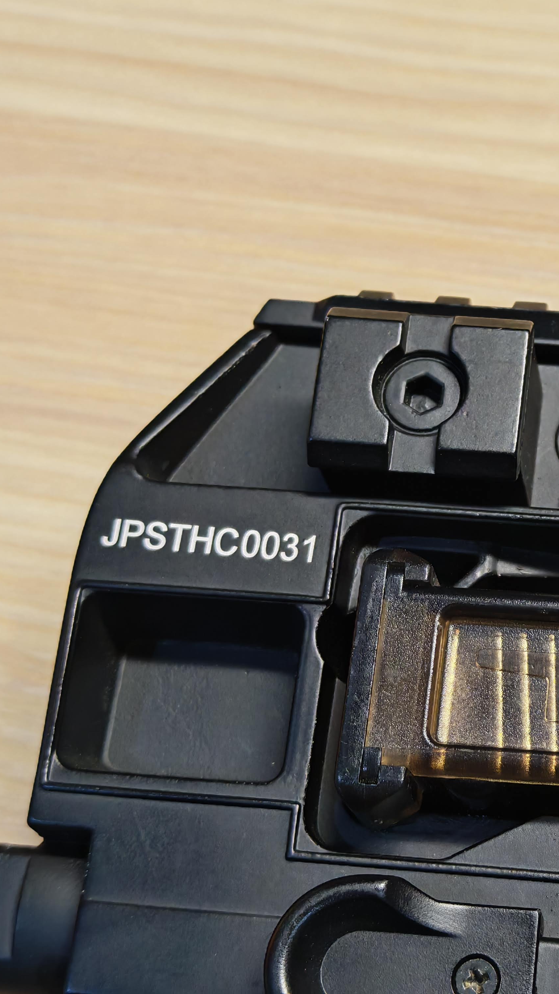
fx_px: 1871
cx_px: 587
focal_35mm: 71
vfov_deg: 29.7
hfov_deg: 16.6
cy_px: 488
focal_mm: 6.83
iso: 160
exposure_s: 1/100
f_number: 2
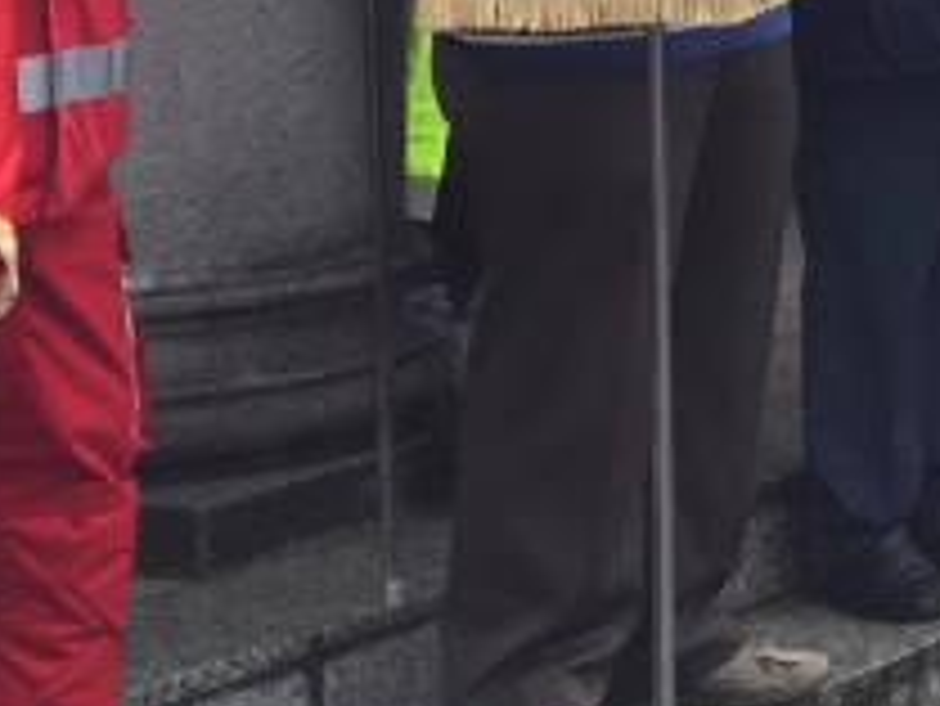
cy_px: -814
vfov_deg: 9.6
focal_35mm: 142
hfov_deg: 11.8
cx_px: 2123
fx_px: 3858
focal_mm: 4.15
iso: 50
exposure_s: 1/100
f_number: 2.2
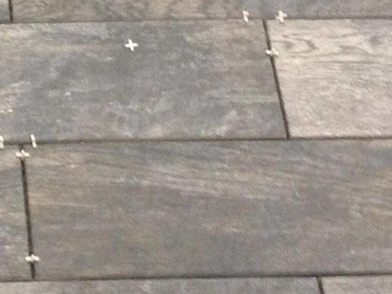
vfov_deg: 9.3
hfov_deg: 12.9
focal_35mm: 149
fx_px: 1687
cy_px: -286
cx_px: -90
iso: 160
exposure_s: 1/20
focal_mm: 4.12
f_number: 2.4
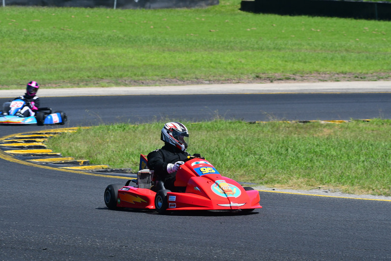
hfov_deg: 6.9
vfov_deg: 4.6
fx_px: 3259
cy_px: 130
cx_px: 196
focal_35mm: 300
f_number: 11
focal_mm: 200
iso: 500
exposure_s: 1/640
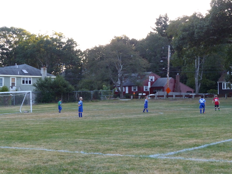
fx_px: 422
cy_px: 87
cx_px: 116
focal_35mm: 63
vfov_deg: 23.3
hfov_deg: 30.7
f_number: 8
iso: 400
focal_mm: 11.4
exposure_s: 1/60
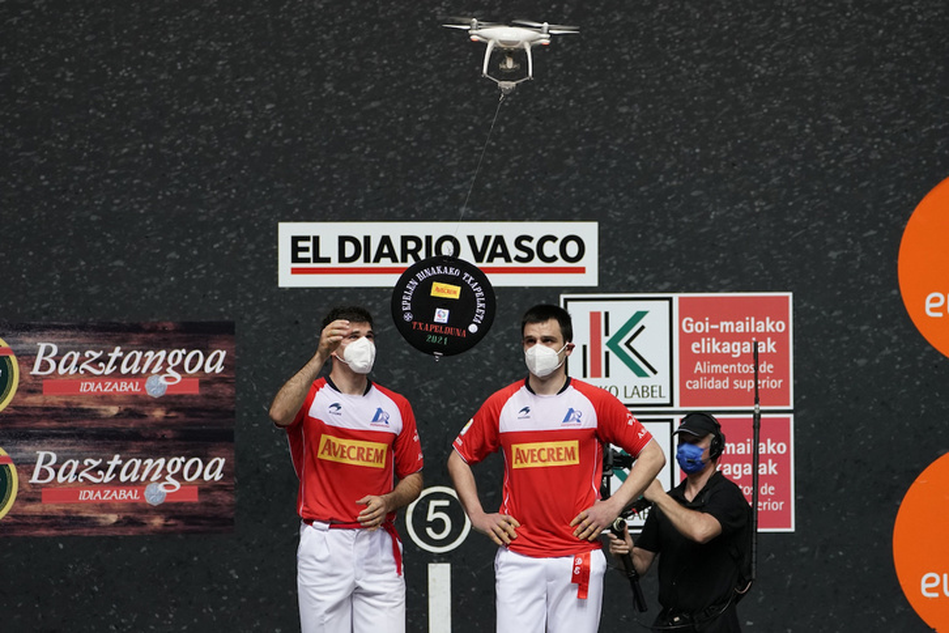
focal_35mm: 141
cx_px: 474
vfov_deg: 9.7
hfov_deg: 14.6
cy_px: 316
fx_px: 3717
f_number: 5
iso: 3200
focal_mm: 141
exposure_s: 1/500
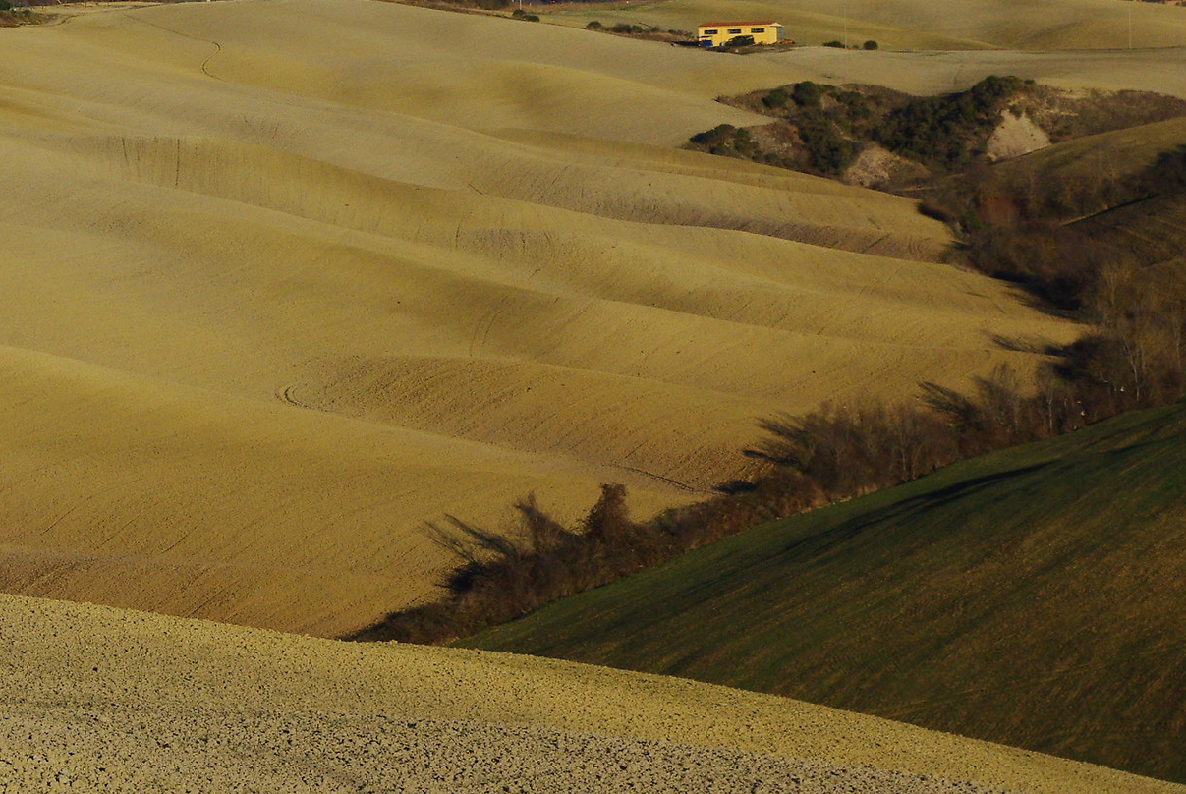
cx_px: 107
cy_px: 76
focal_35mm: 163
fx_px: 5376
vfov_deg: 8.4
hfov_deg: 12.5
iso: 400
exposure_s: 1/500
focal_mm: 55
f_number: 13
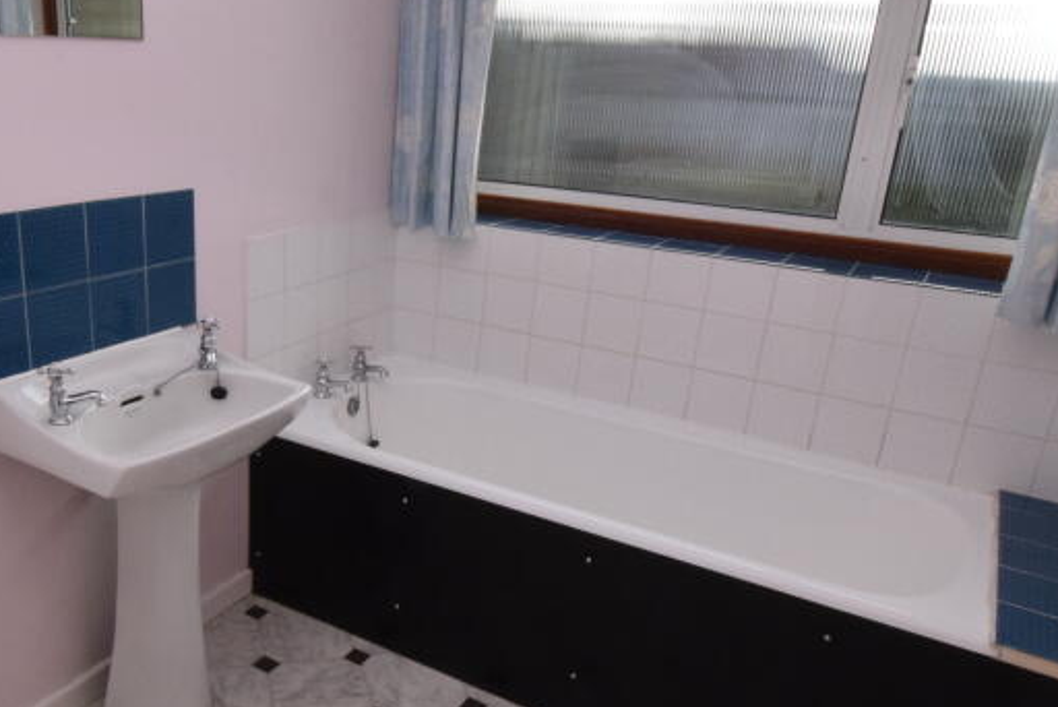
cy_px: 397
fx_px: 882
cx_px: 349
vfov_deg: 43.6
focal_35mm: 30
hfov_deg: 60.4
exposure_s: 1/200
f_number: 22
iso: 1400
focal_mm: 10
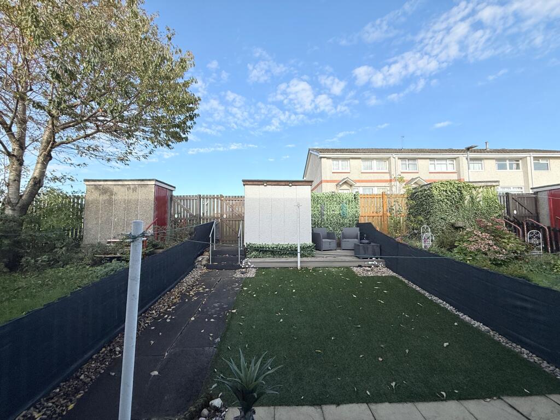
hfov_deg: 102.1
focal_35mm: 14
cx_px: 280
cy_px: 210
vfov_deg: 85.7
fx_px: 226
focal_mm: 2.22
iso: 50
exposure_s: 1/1312
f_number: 2.2
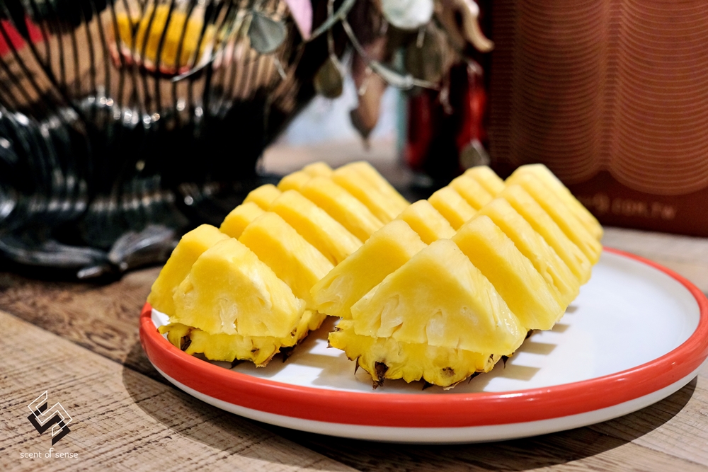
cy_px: 236
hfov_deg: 48.5
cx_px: 354
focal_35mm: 40
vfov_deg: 33.4
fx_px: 787
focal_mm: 26.5
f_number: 4
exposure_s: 1/30
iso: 1600
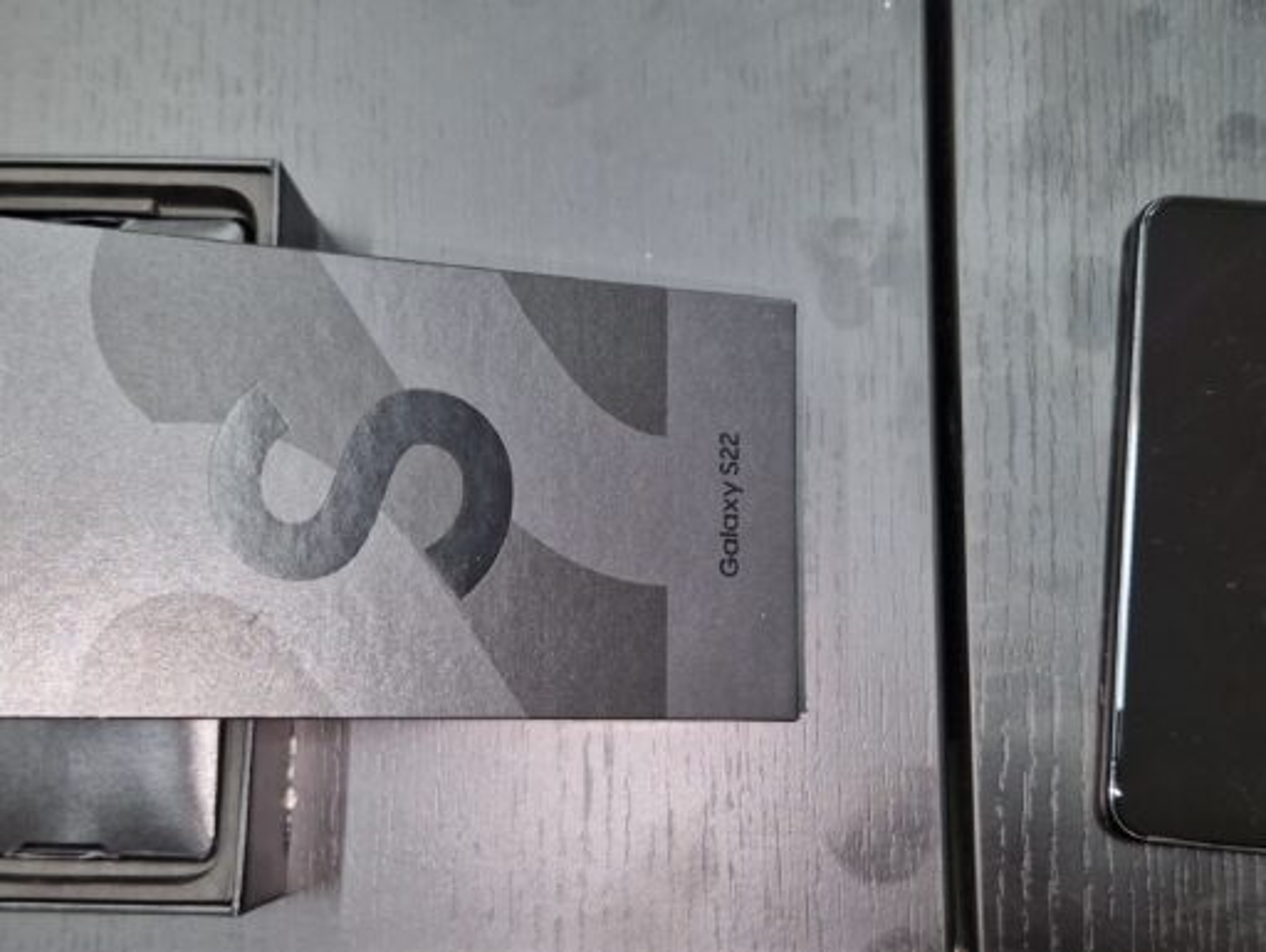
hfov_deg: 73.9
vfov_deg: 59.0
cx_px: 633
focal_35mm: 23
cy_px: 476
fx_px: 842
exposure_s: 1/25
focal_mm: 5.4
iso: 250
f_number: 1.8
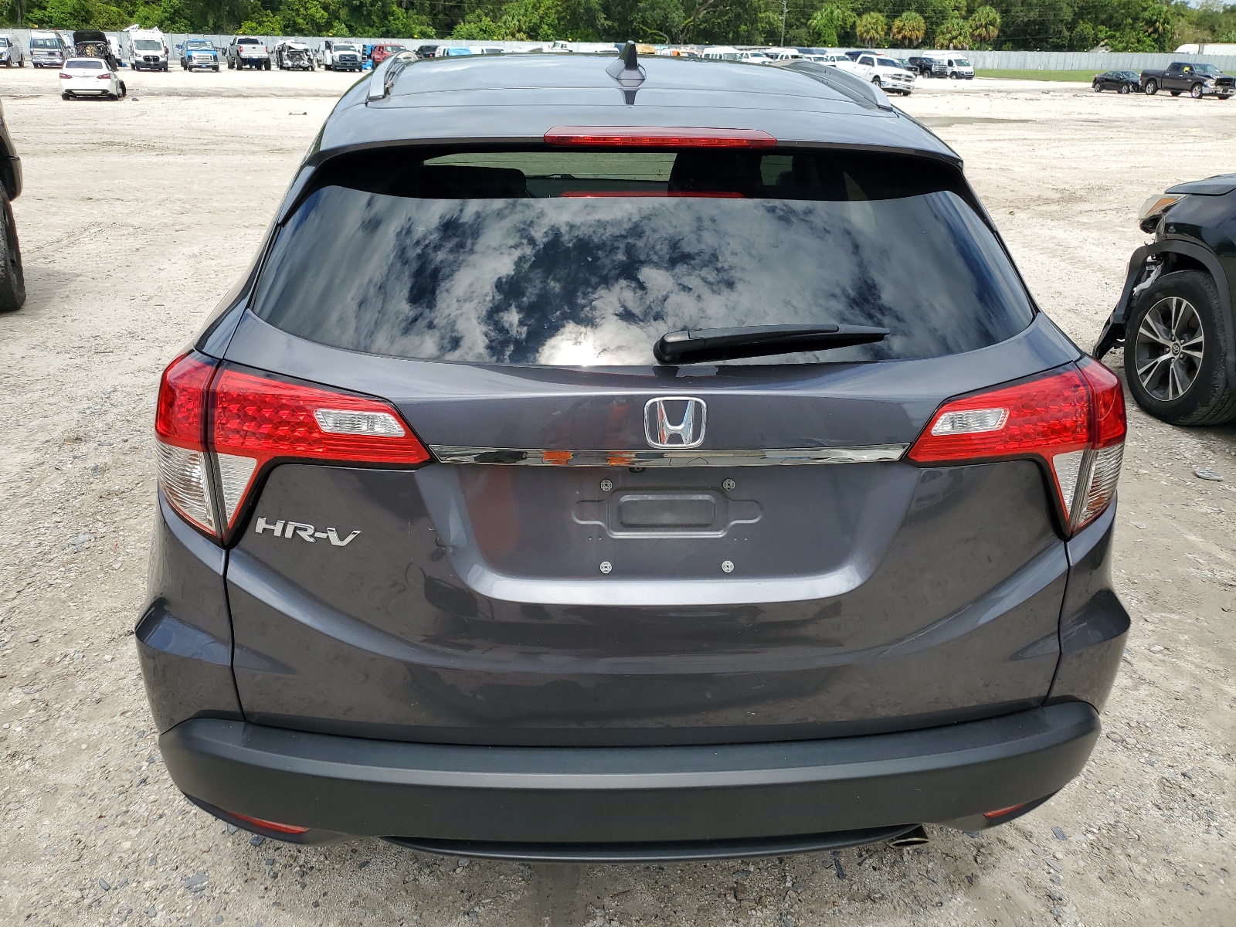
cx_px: 618
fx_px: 928
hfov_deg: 67.3
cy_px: 464
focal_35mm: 26
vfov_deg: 53.1
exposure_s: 1/3333
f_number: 1.5
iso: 50
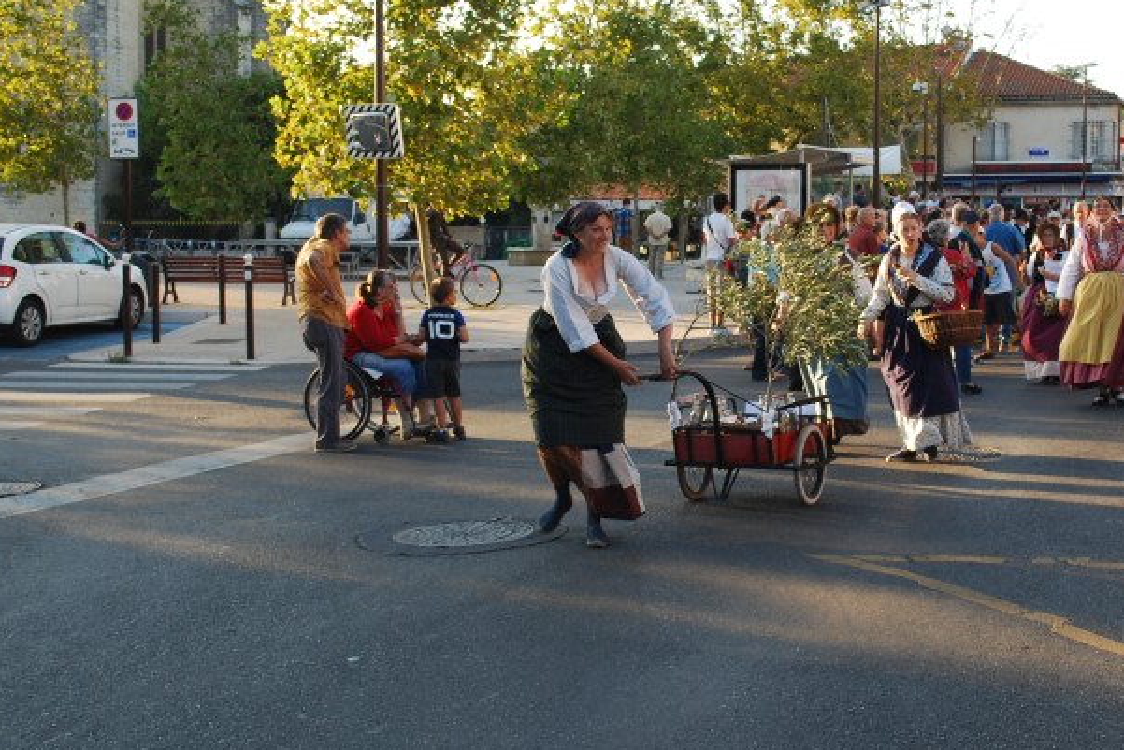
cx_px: 671
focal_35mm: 52
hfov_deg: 38.0
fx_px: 1624
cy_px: 334
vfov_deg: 26.0
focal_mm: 26
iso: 180
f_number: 5.6
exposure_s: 1/125
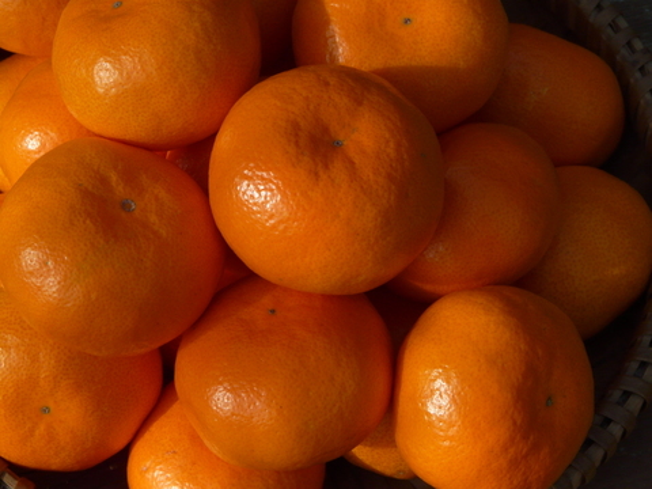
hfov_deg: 26.0
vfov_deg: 19.6
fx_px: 1413
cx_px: 326
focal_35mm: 75
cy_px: 244
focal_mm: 12.3
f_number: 4.5
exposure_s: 1/640
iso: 100
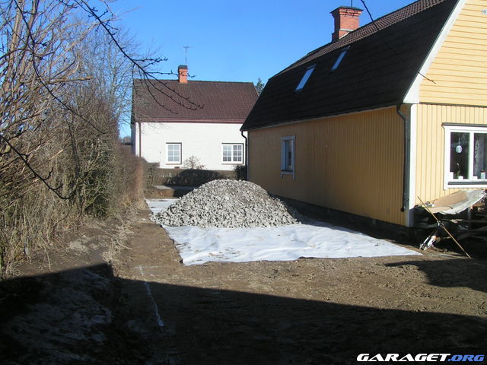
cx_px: 244
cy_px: 182
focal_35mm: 38
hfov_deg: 49.0
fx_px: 535
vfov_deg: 37.7
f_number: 5.6
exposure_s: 1/320
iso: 50
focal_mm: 5.8
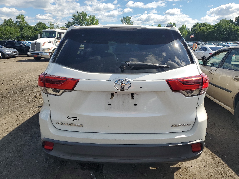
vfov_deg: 53.1
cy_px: 90
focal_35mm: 26
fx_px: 180
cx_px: 120
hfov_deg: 67.3
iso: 50
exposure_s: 1/3333
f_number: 1.5
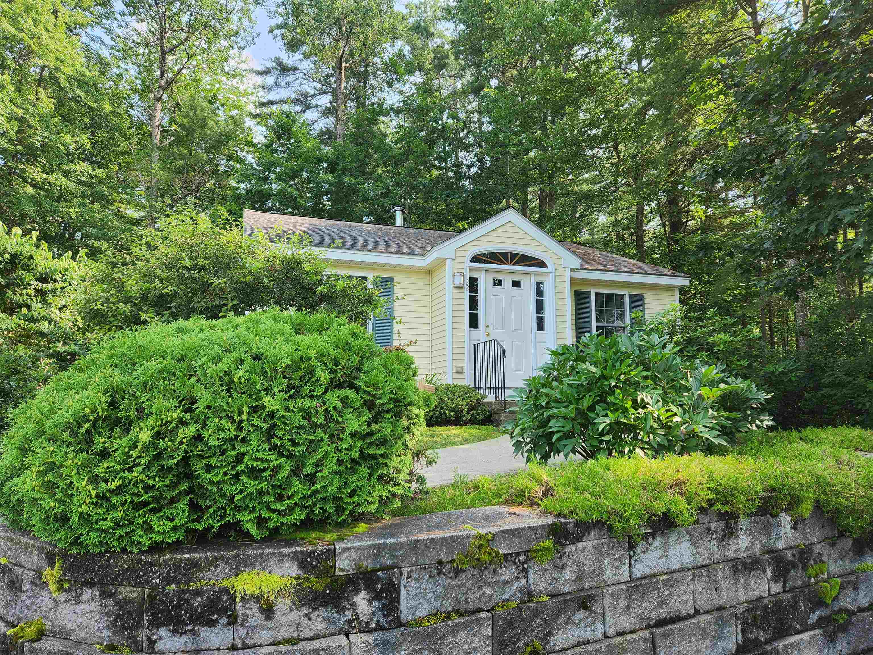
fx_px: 580
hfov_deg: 73.9
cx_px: 436
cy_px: 328
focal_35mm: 23
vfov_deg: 58.9
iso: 20
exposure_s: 1/222
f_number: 1.8
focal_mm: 5.4
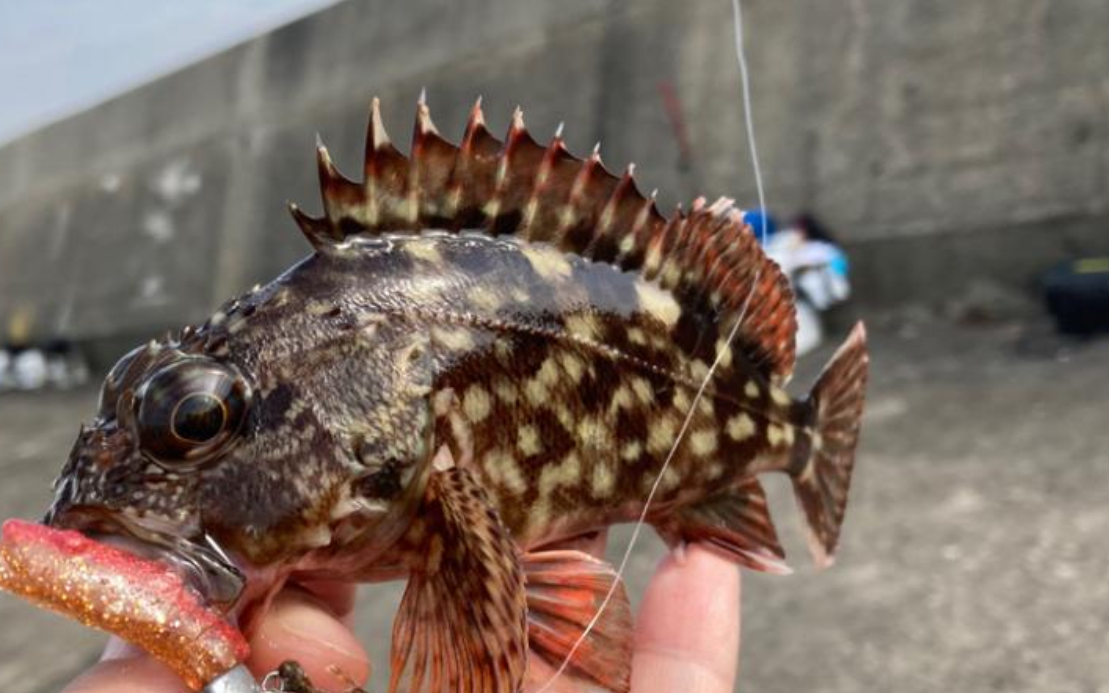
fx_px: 1270
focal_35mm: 42
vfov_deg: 30.4
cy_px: 436
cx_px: 461
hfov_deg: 47.0
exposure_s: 1/960
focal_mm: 3.99
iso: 20
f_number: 1.8
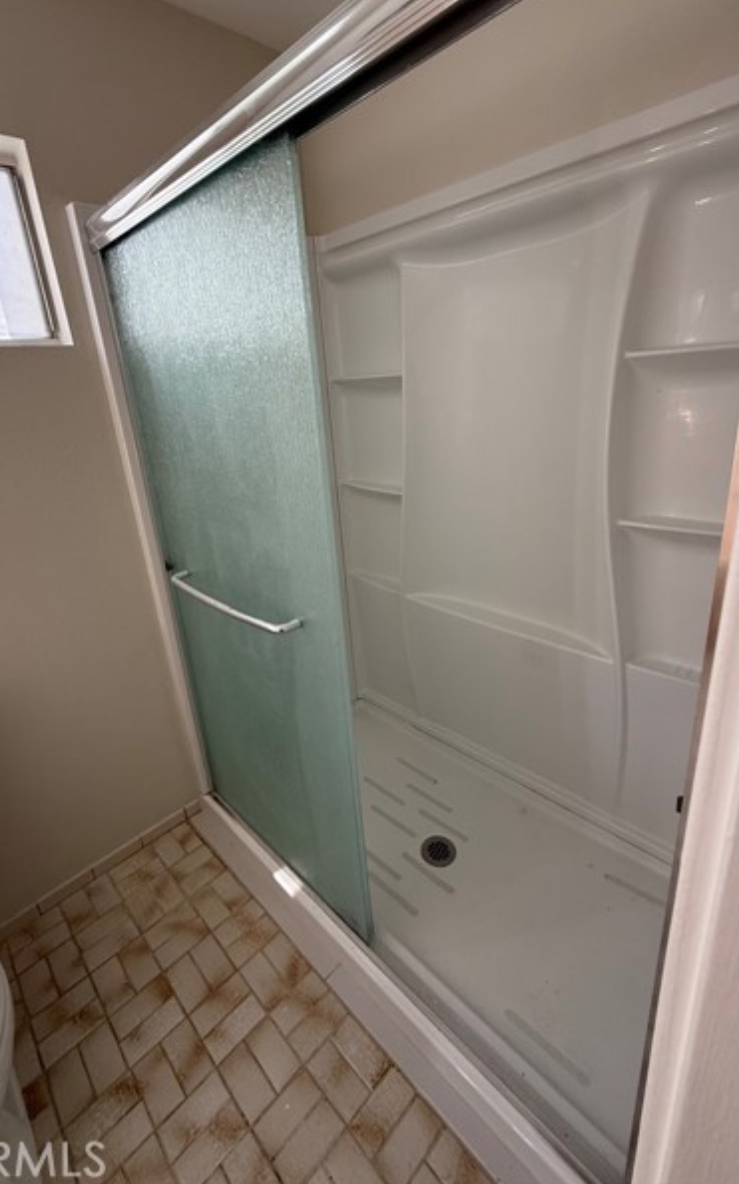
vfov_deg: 97.7
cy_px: 550
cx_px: 355
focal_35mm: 16
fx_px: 516
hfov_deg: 71.2
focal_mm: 2.22
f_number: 2.2
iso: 100
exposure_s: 1/99
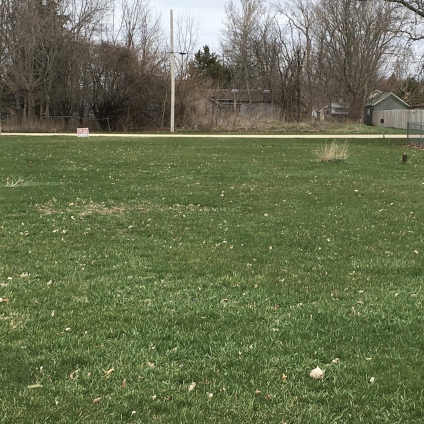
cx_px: 205
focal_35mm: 58
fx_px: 804
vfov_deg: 29.5
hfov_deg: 29.6
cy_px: 197
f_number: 2.2
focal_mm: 4.15
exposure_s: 1/1538
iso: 25
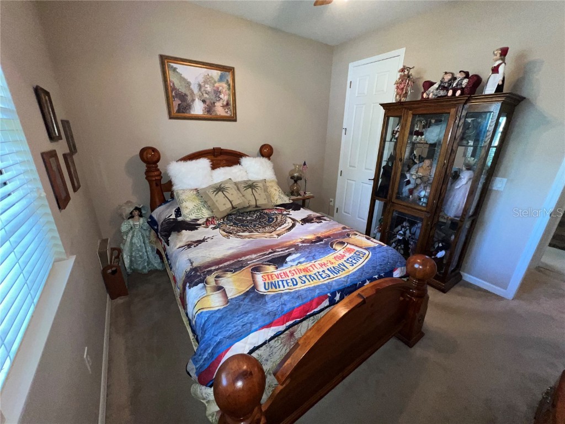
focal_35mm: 13
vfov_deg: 89.9
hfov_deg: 106.2
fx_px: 212
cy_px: 212
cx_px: 282
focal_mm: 1.57
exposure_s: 1/60
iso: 160
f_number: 1.8
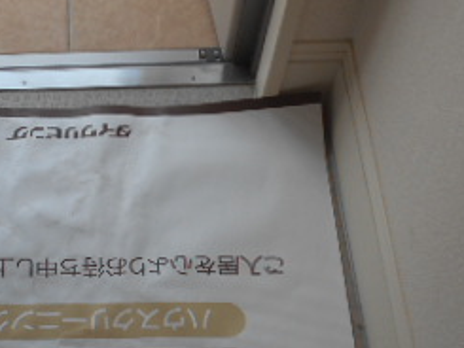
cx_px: 49
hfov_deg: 27.5
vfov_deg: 21.5
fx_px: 912
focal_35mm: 68
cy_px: 257
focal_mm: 4.6
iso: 80
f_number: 3.2
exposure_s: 1/320
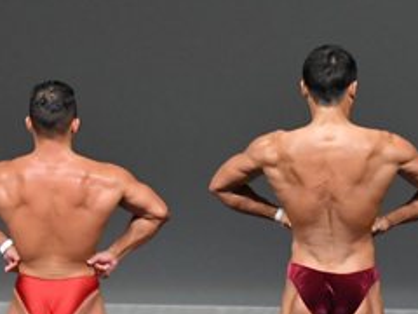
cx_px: 422
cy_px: 276
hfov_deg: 2.9
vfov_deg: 2.2
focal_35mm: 673
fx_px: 8127
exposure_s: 1/400
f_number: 5.6
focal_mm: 145
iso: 4000
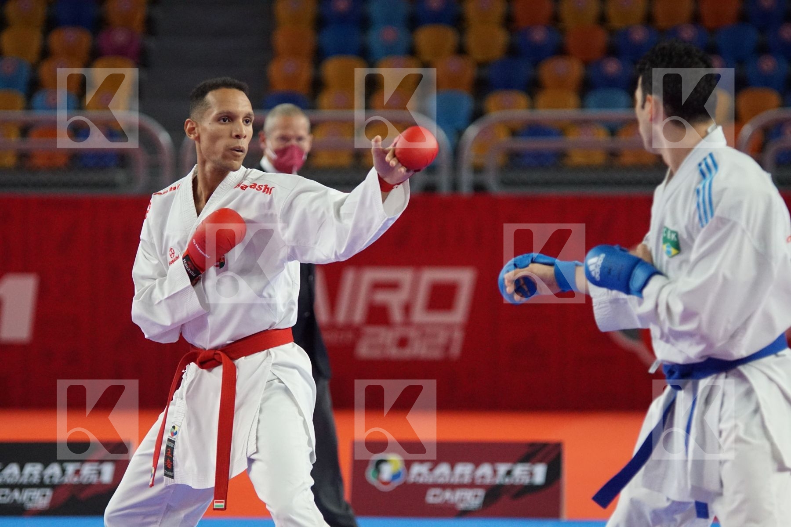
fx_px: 4614
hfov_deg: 9.8
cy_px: 264
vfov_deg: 6.5
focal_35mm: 210
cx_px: 396
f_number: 2.8
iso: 3200
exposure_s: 1/2000
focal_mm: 140
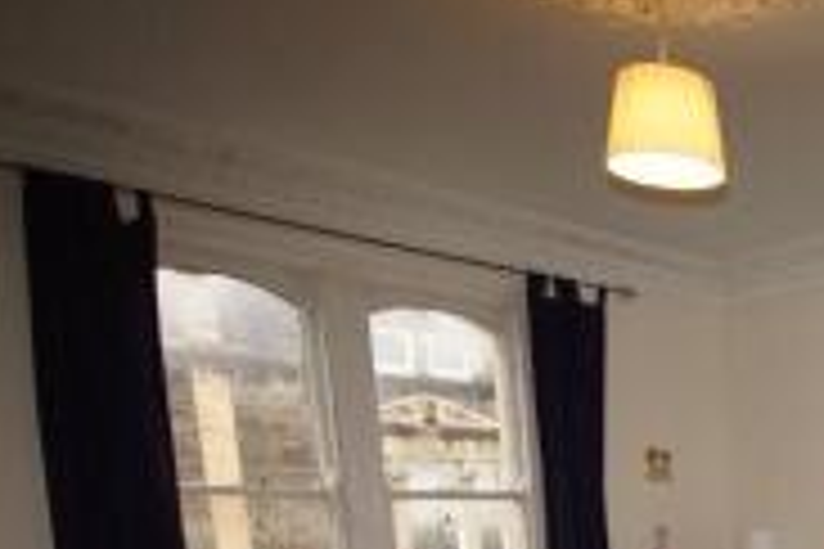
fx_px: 893
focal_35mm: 39
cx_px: 887
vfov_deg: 28.8
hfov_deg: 40.8
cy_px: 686
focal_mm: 10
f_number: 4
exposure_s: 1/125
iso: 800
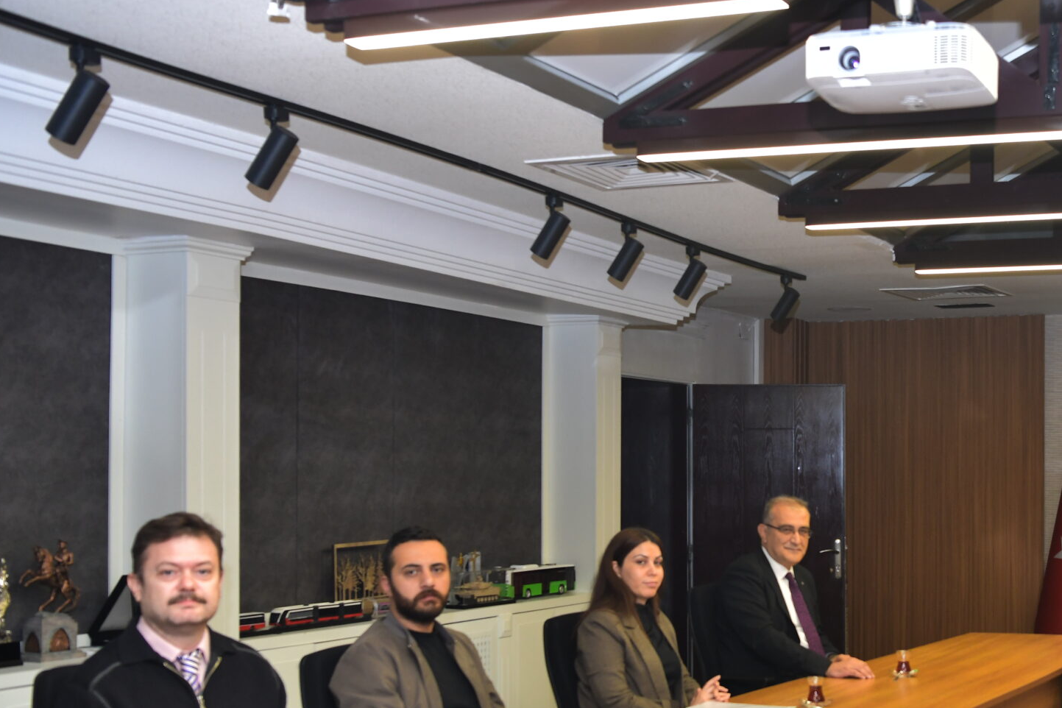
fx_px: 1622
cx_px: 921
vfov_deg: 24.5
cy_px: 474
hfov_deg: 34.5
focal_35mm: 55
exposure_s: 1/80
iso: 800
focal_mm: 31
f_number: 4
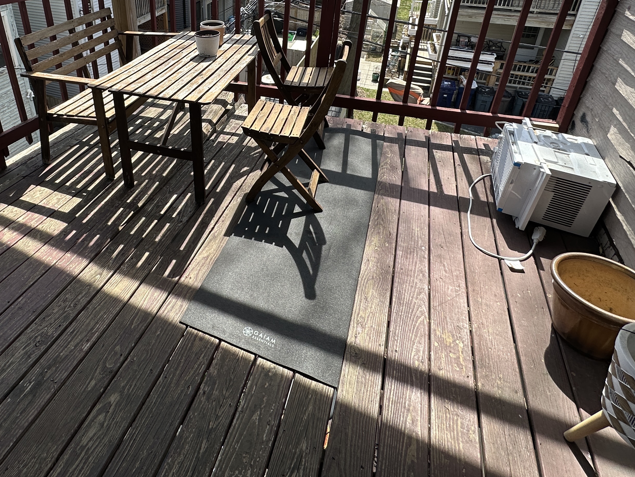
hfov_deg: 71.9
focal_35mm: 23
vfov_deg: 54.3
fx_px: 422
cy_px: 86
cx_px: 217
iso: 40
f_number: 2.2
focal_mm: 2.22
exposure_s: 1/622
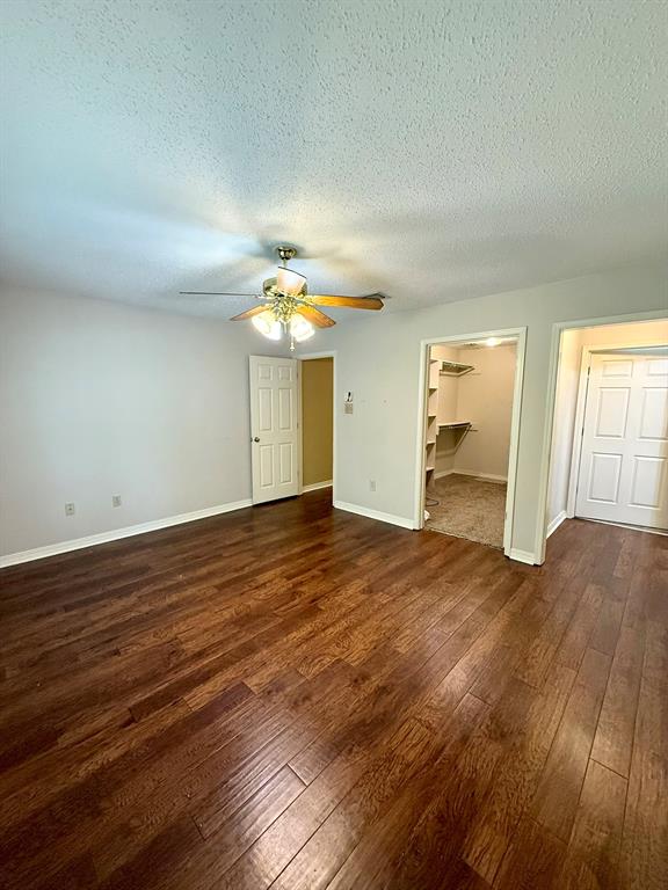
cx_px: 334
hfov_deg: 85.7
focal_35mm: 14
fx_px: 360
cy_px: 445
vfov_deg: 102.1
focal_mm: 2.22
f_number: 2.2
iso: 640
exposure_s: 1/120
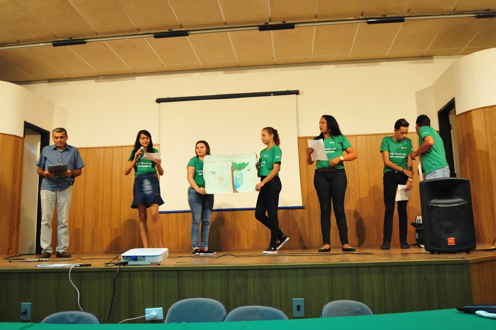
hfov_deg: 57.3
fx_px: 454
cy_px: 165
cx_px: 248
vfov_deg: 39.9
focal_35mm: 33
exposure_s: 1/40
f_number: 3.5
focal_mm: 22
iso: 1000
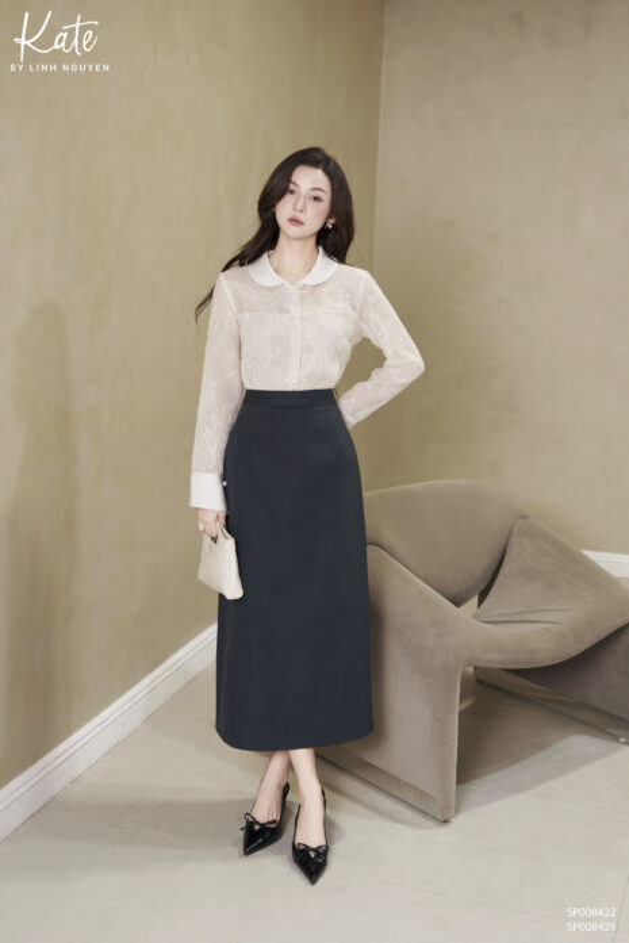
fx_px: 1336
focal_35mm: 51
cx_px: 314
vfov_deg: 38.9
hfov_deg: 26.5
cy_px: 472
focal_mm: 51
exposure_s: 1/125
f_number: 2.8
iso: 800
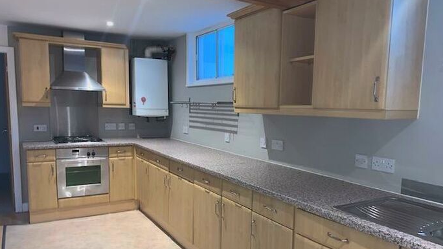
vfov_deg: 40.0
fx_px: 341
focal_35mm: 29
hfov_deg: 66.1
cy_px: 153
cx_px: 223
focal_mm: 4.25
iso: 50
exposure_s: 1/14
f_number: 1.8
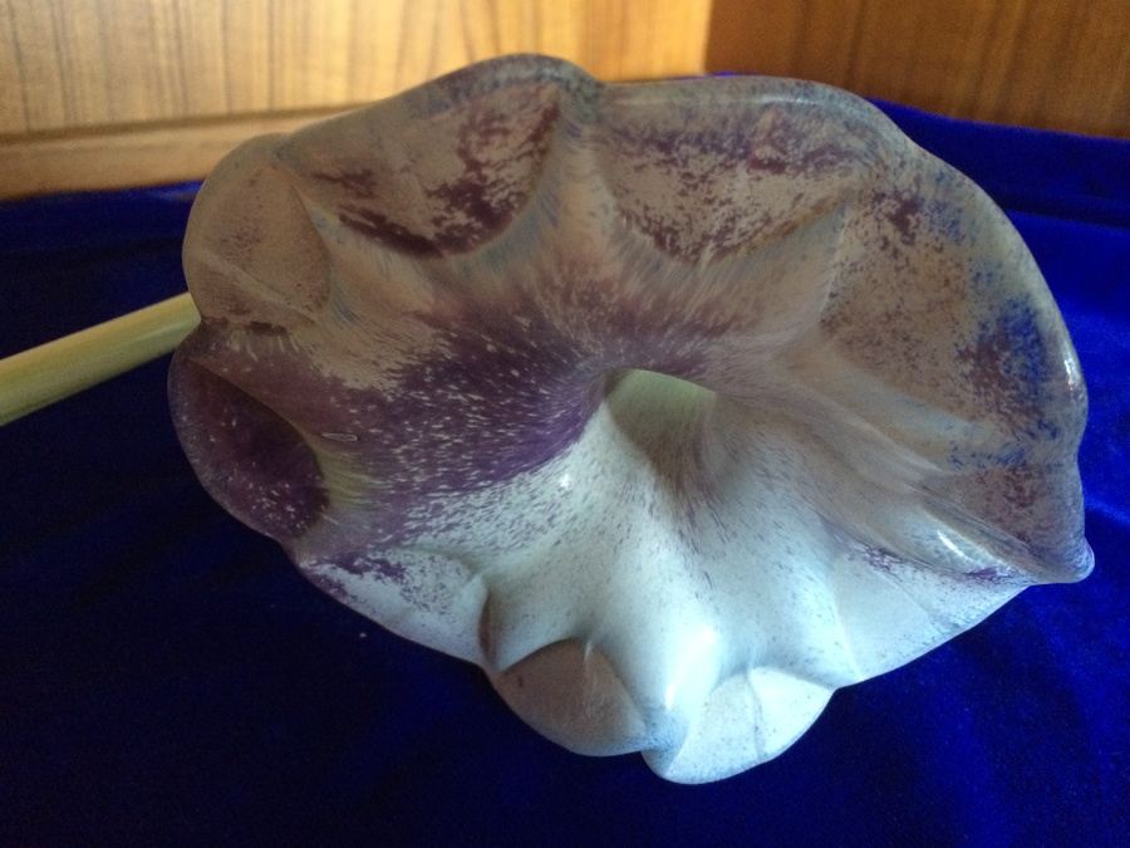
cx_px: 565
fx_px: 979
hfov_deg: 60.0
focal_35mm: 30
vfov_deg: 46.8
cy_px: 424
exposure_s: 1/20
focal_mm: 4.12
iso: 320
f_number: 2.2
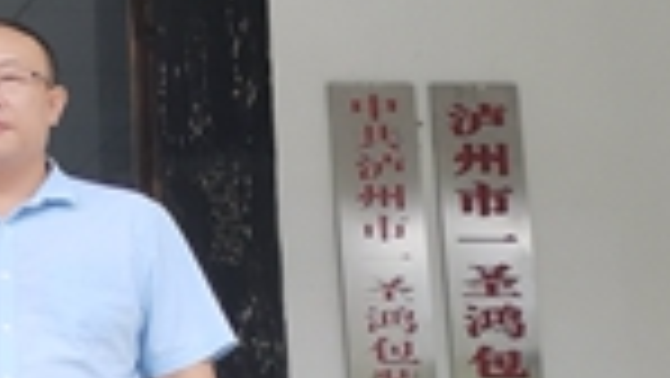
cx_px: -585
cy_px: 270
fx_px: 2169
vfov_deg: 9.9
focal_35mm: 122
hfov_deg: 15.0
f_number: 1.8
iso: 50
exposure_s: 1/241
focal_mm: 4.75
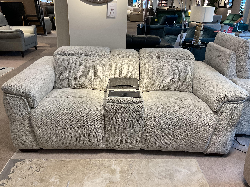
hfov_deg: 60.0
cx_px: 126
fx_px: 217
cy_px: 92
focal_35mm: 30
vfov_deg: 46.8
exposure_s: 1/50
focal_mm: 3
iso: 40
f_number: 1.8
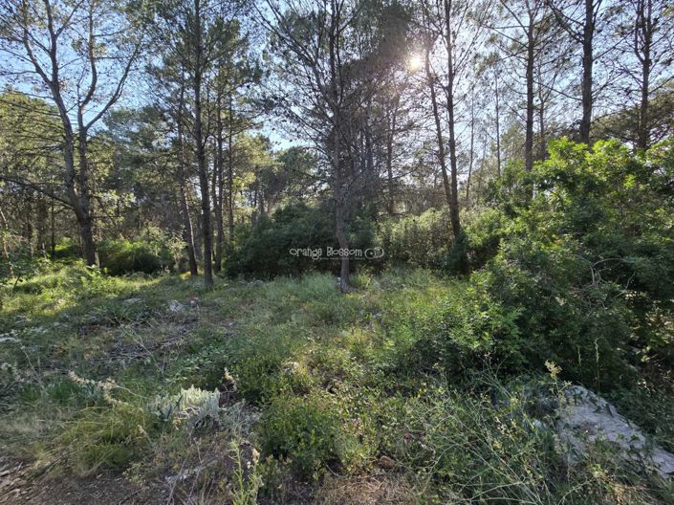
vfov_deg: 89.9
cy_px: 252
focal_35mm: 13
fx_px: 253
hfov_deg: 106.2
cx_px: 337
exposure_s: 1/526
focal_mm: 2.2
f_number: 2.2
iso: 50
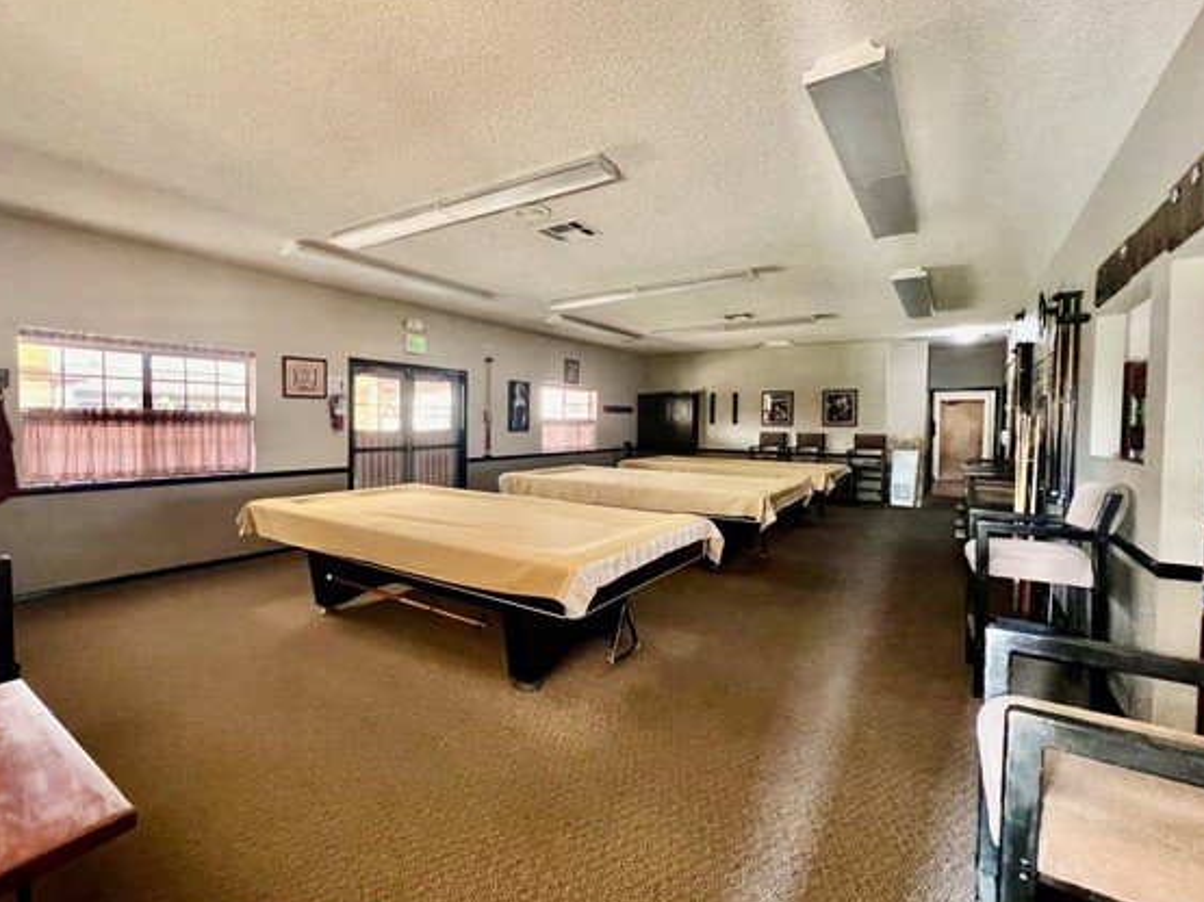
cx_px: 534
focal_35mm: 15
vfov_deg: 81.7
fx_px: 522
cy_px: 438
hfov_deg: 97.8
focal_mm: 1.57
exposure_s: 1/60
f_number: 1.8
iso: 800
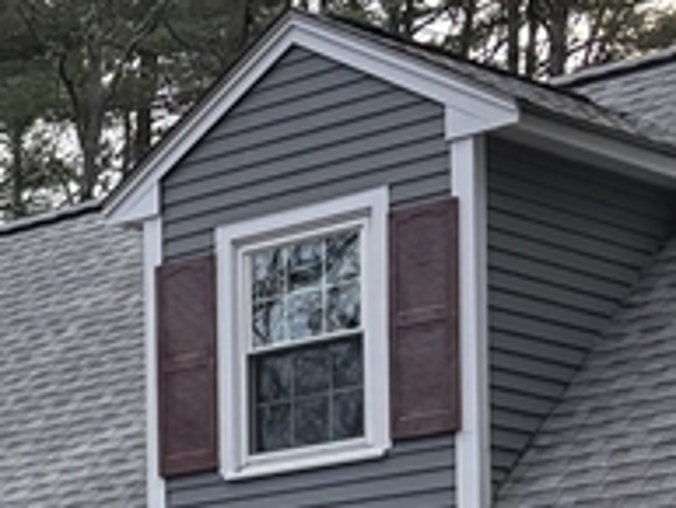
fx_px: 2697
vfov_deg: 10.4
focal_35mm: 138
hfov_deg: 11.8
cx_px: -900
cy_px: 760
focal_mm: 5.96
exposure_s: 1/933
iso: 64
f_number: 1.6
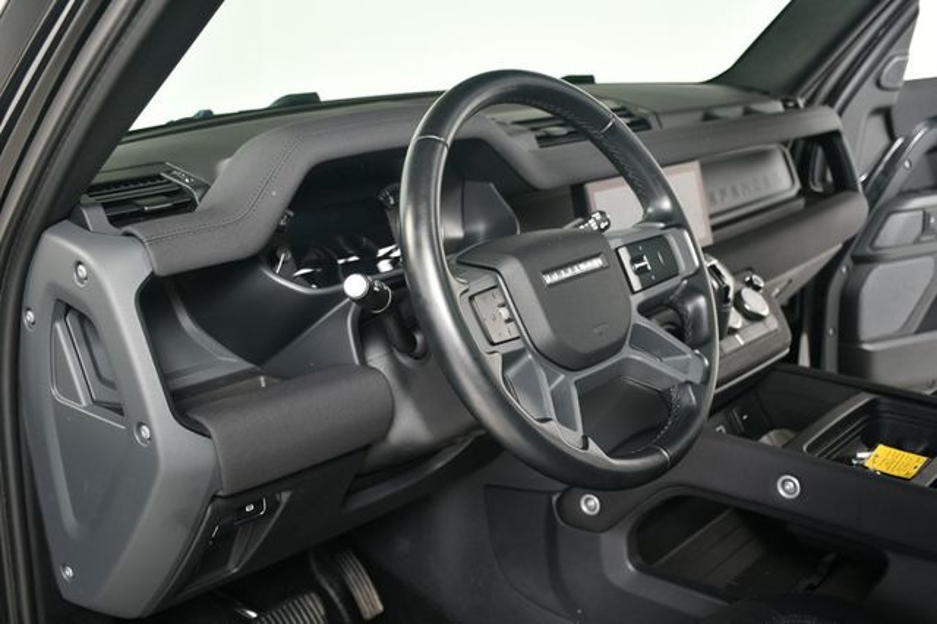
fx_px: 1041
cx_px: 468
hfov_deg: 48.5
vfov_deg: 33.4
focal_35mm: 40
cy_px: 312
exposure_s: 1/160
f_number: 4
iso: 100
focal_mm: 27
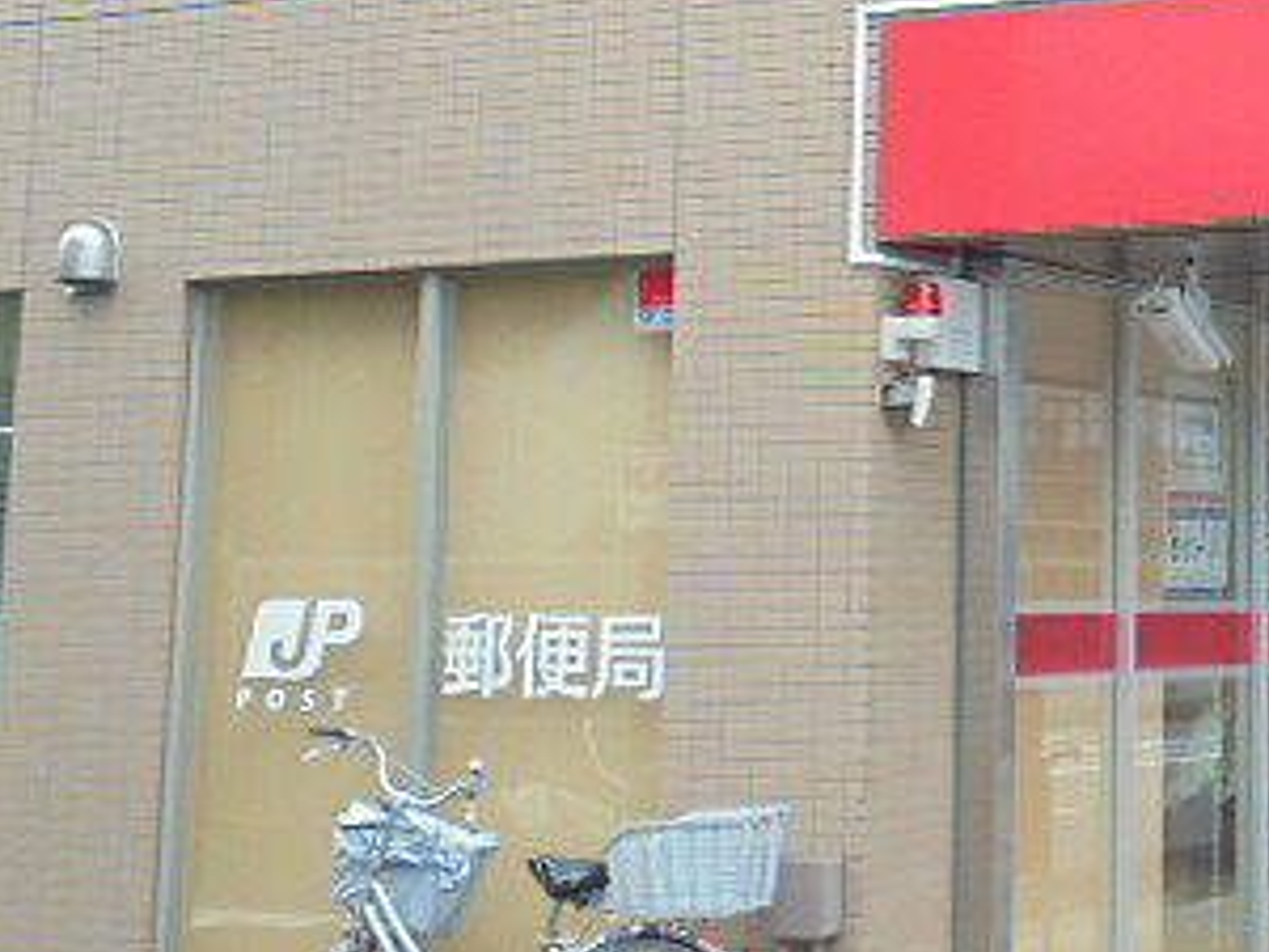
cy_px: 21
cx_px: 1345
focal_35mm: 81
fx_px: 2969
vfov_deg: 17.8
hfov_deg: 22.9
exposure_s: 1/80
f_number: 4.2
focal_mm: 6.9
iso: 100
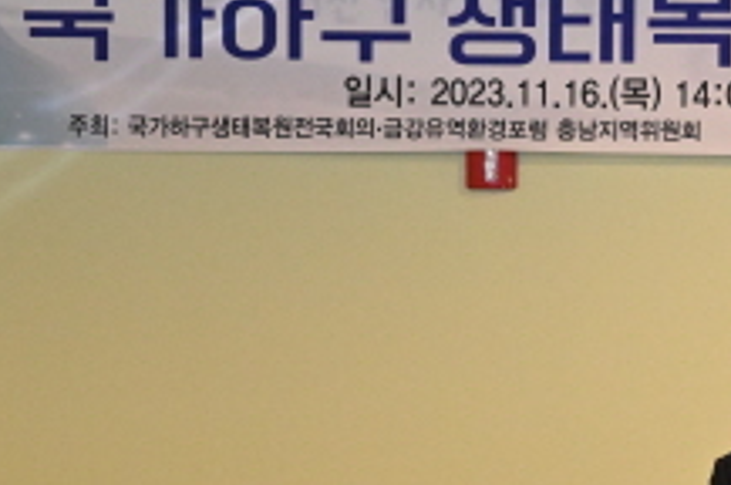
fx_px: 4379
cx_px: 829
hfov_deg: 9.4
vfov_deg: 6.3
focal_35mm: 216
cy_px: 495
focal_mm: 78
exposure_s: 1/200
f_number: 9
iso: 6400
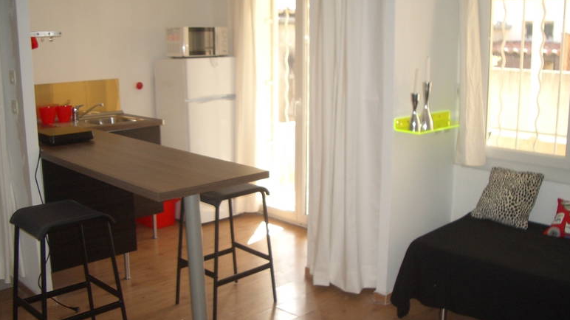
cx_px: 288
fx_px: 589
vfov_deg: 30.4
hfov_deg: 51.6
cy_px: 156
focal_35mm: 39
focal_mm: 5.8
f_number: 2.6
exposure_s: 1/160
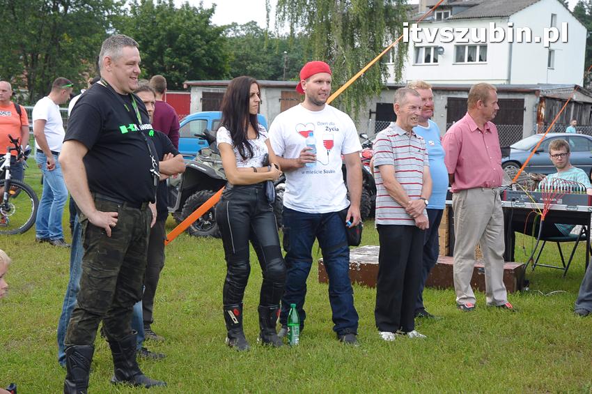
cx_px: 296
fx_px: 1084
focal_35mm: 66
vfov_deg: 20.6
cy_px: 197
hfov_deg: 30.5
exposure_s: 1/160
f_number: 6.3
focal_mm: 44
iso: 400
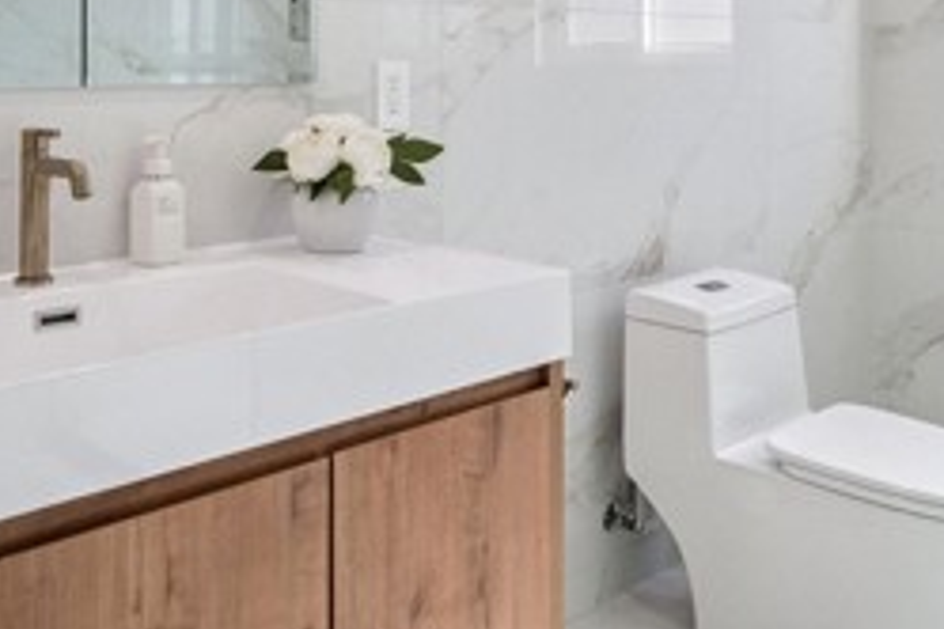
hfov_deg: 52.8
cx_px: 383
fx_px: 944
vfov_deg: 34.4
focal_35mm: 36
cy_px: 42
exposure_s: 1/45
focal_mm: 9
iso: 160
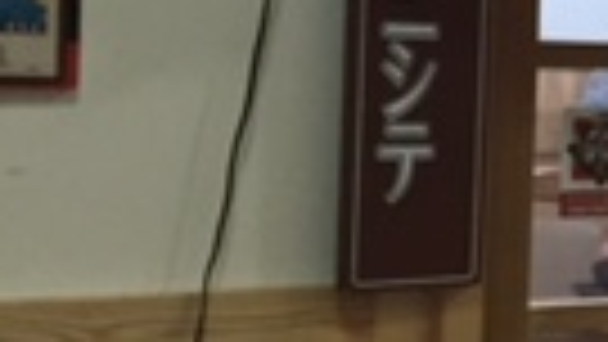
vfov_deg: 8.1
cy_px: 198
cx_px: 1419
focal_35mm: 150
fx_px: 2419
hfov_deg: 11.9
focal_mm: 4.15
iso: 200
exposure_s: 1/30
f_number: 2.2
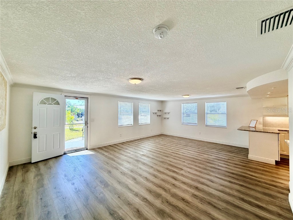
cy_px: 110
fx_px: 119
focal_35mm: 14
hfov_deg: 102.1
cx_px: 146
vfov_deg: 85.7
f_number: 2.2
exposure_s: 1/146
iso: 64
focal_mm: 2.22
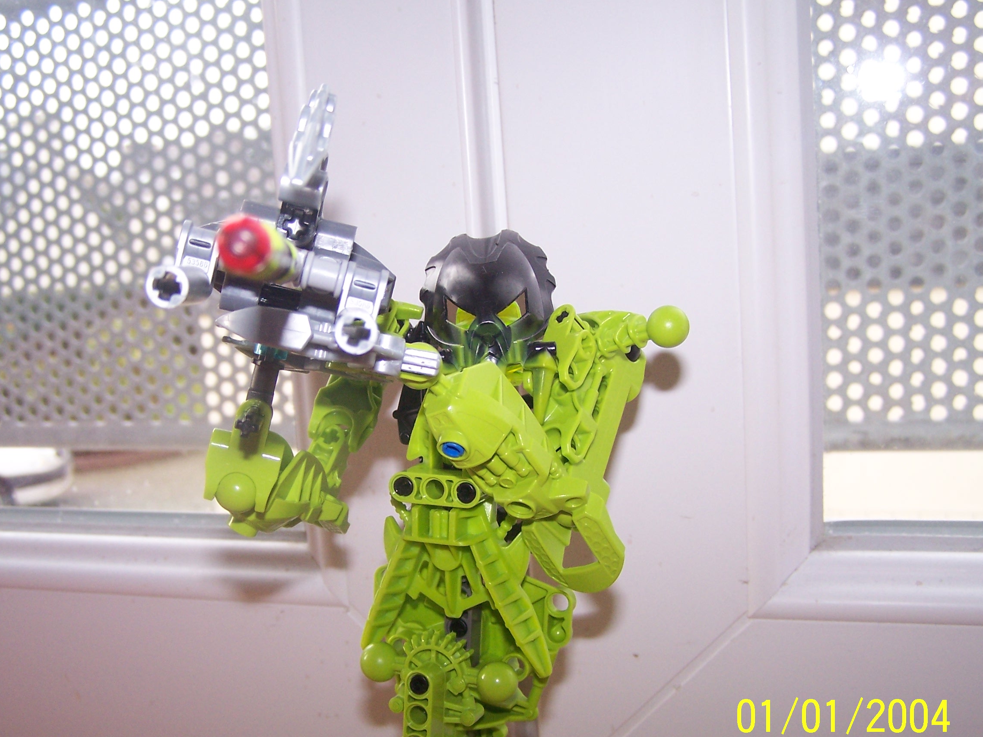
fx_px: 1221
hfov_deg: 43.8
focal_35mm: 43
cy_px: 410
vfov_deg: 33.6
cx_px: 456
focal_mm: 6.3
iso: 140
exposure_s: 1/250
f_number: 2.8
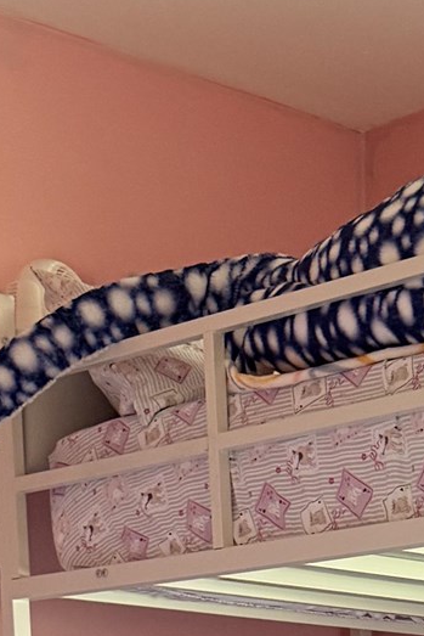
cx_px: 528
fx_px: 1942
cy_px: 1105
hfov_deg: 12.1
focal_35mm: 110
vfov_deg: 16.1
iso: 250
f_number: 1.78
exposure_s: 1/60
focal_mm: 6.76
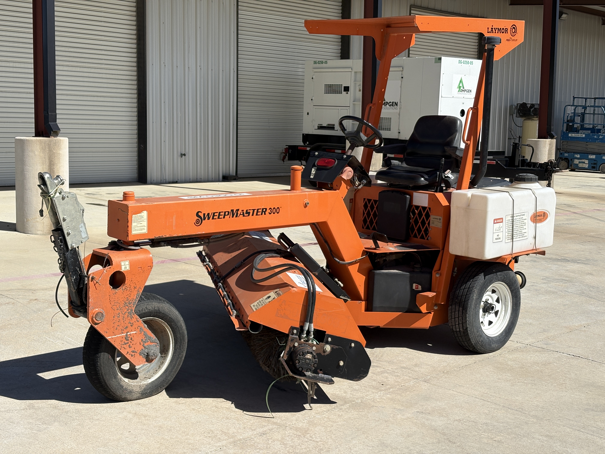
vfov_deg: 28.0
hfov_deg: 36.8
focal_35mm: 52
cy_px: 227
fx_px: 909
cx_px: 302
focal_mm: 5.96
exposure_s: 1/4630
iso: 40
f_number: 1.6
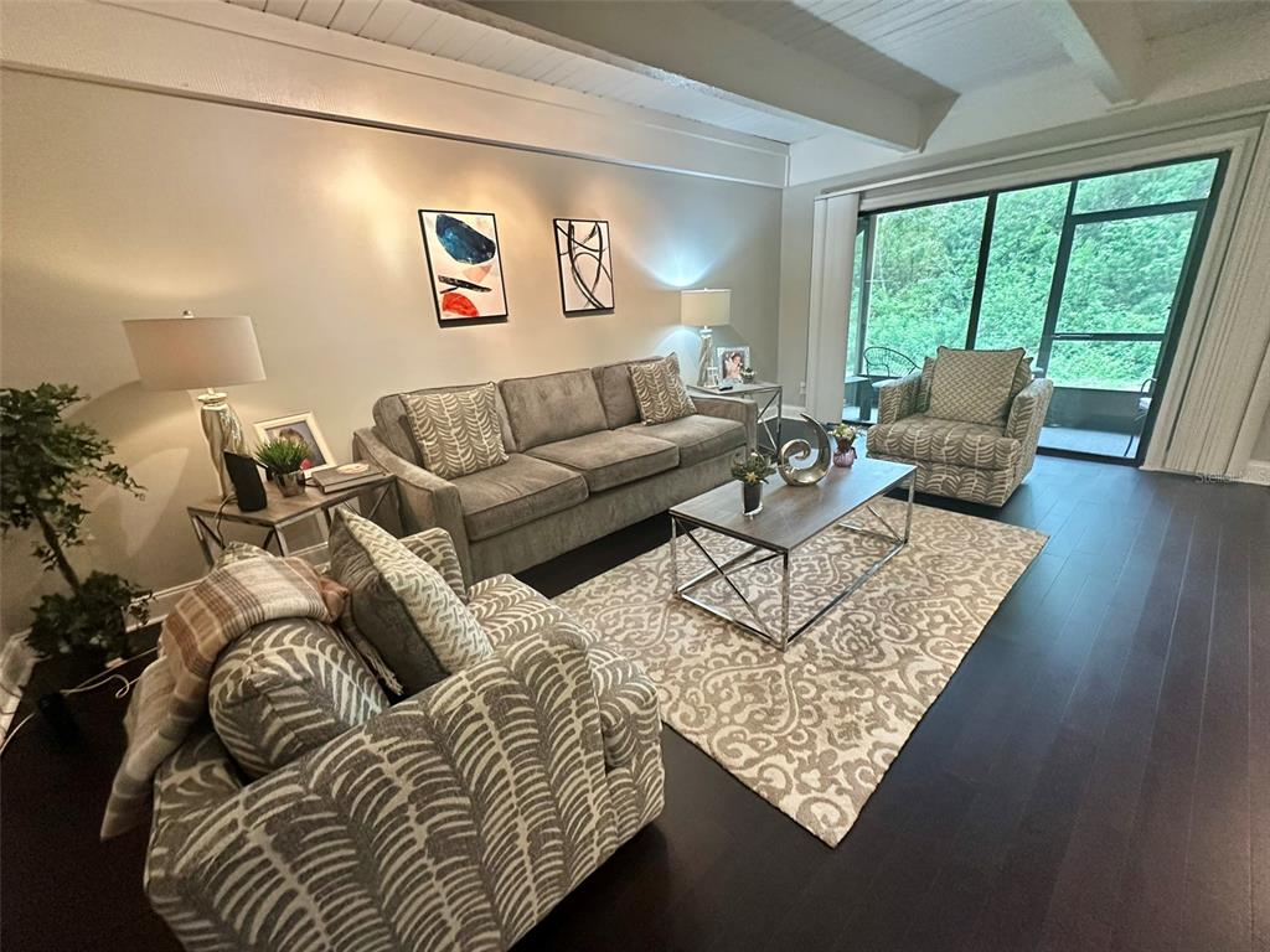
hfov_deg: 102.1
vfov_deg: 85.7
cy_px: 476
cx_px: 635
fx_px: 514
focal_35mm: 14
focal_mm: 2.22
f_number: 2.2
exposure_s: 1/60
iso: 500
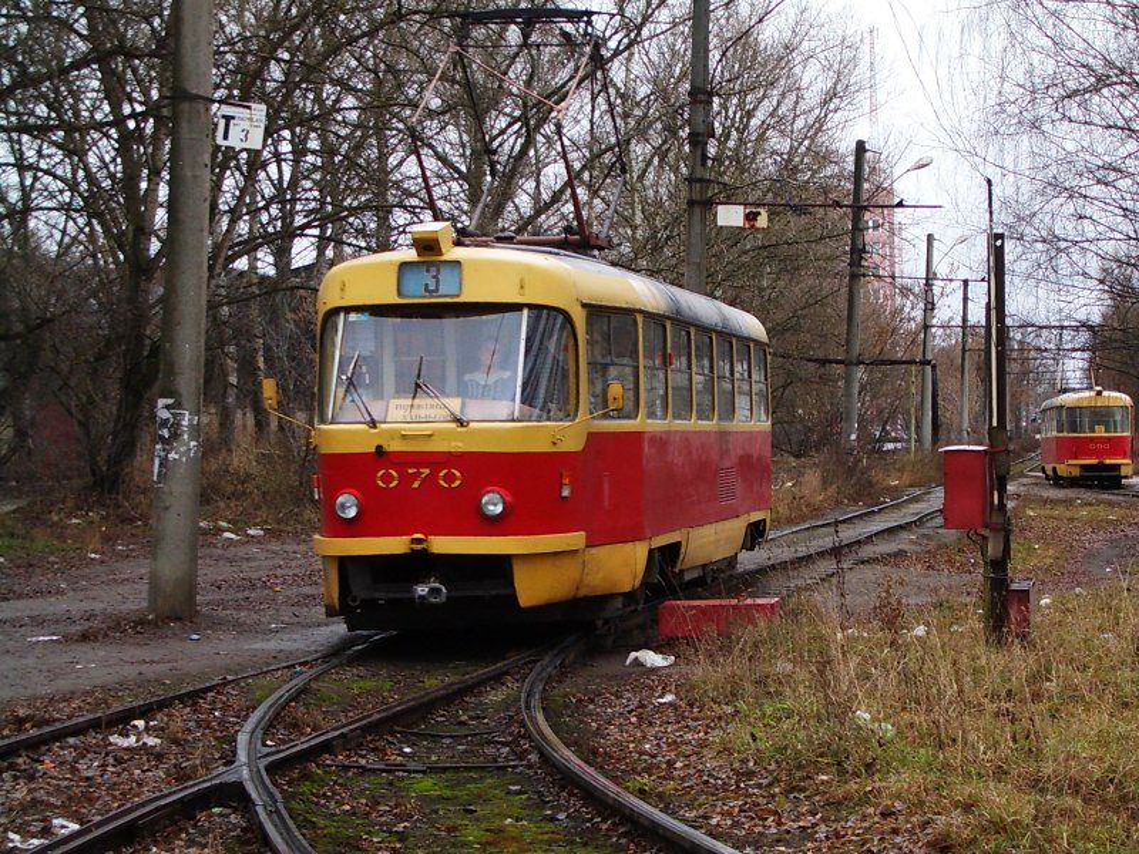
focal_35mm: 62
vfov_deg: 23.7
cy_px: 427
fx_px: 2040
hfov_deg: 31.2
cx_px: 570
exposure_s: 1/60
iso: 100
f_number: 3.5
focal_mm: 10.2
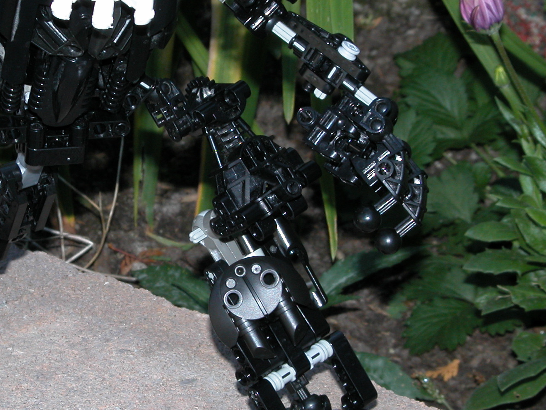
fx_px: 2856
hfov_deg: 10.9
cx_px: 117
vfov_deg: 8.2
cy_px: 202
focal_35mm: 181
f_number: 6.4
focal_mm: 23.7
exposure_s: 1/125
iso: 100
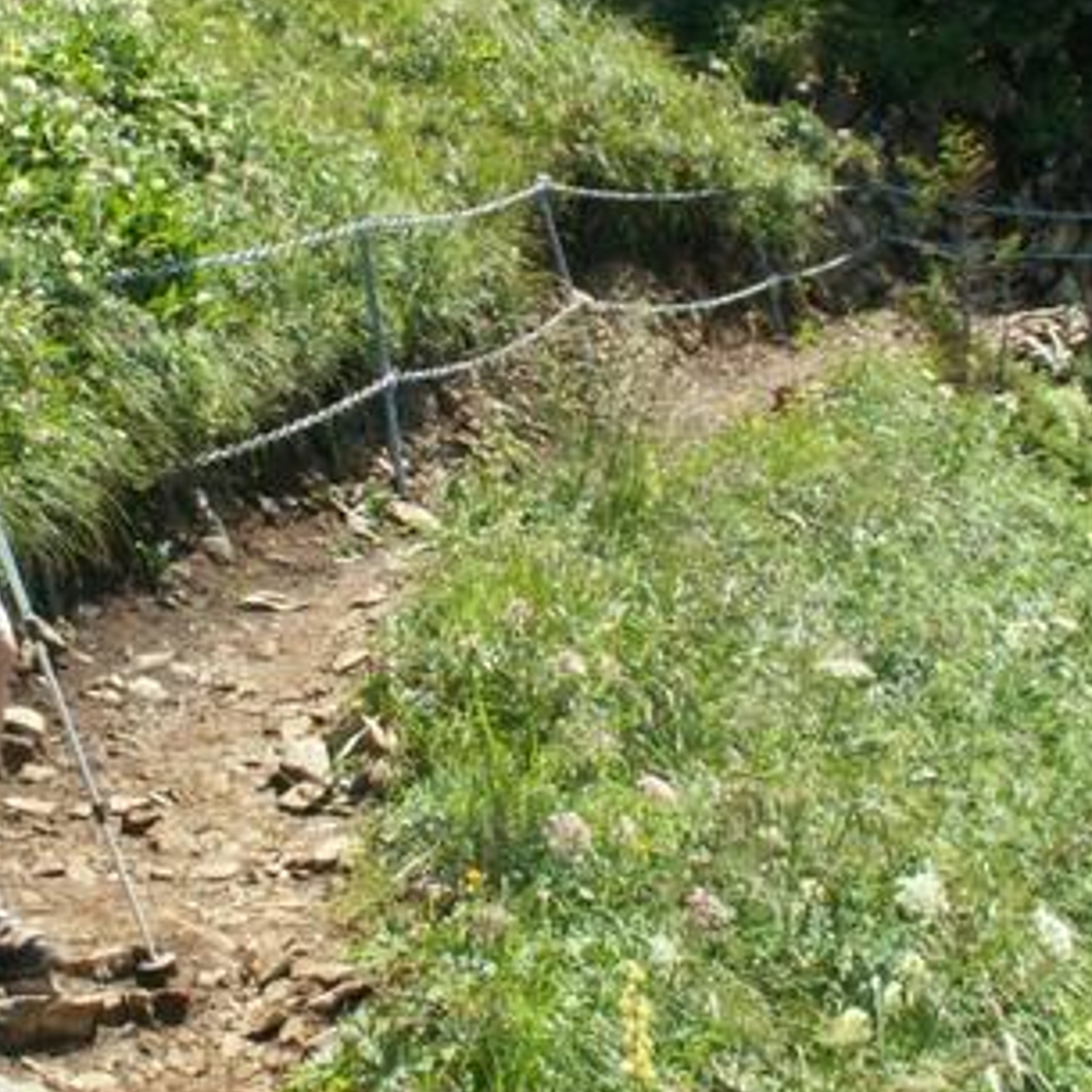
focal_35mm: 65
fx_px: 2320
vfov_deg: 26.4
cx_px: 422
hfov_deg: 26.4
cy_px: 387
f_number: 8
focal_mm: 5.86
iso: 50
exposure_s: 1/60
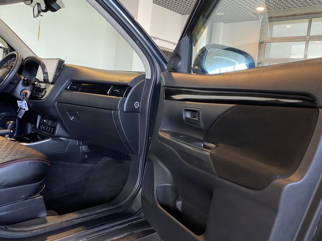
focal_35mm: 32
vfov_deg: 44.1
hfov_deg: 56.7
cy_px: 105
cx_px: 146
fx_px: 298
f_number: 1.8
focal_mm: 4.25
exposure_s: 1/50
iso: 160
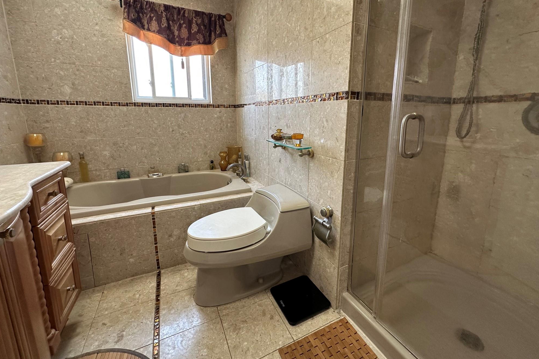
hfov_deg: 100.4
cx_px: 275
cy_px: 155
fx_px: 225
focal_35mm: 15
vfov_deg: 76.9
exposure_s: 1/120
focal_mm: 2.22
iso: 160
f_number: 2.2
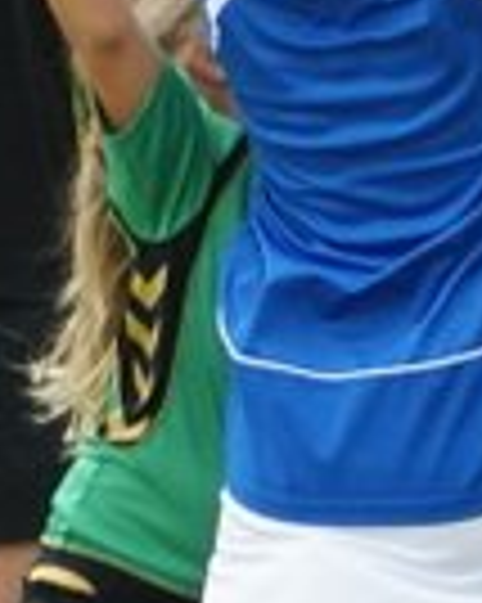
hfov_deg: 2.7
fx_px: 10108
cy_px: -288
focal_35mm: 566
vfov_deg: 3.4
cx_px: 750
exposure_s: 1/400
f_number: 5
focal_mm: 45
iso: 200
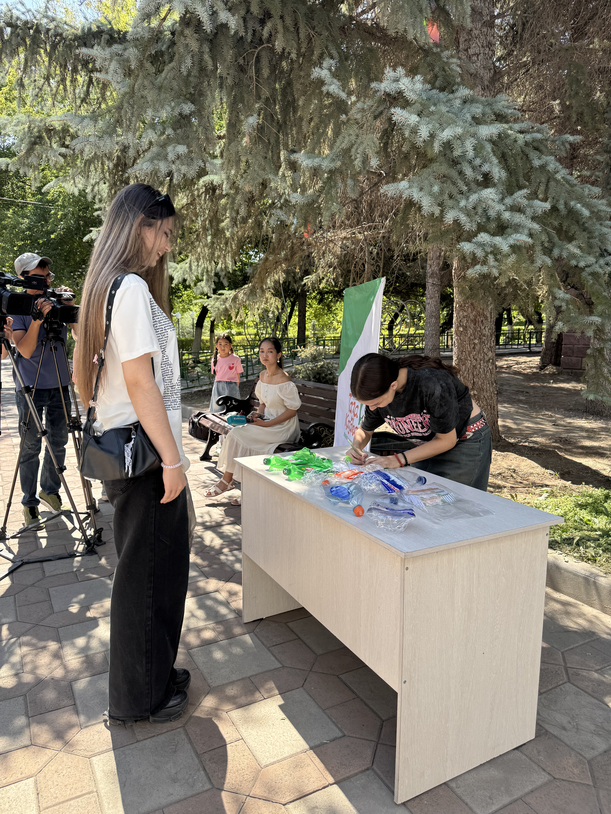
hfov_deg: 56.8
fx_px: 565
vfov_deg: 71.6
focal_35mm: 24
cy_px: 407
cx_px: 306
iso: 80
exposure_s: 1/792
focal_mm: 6.76
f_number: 1.78
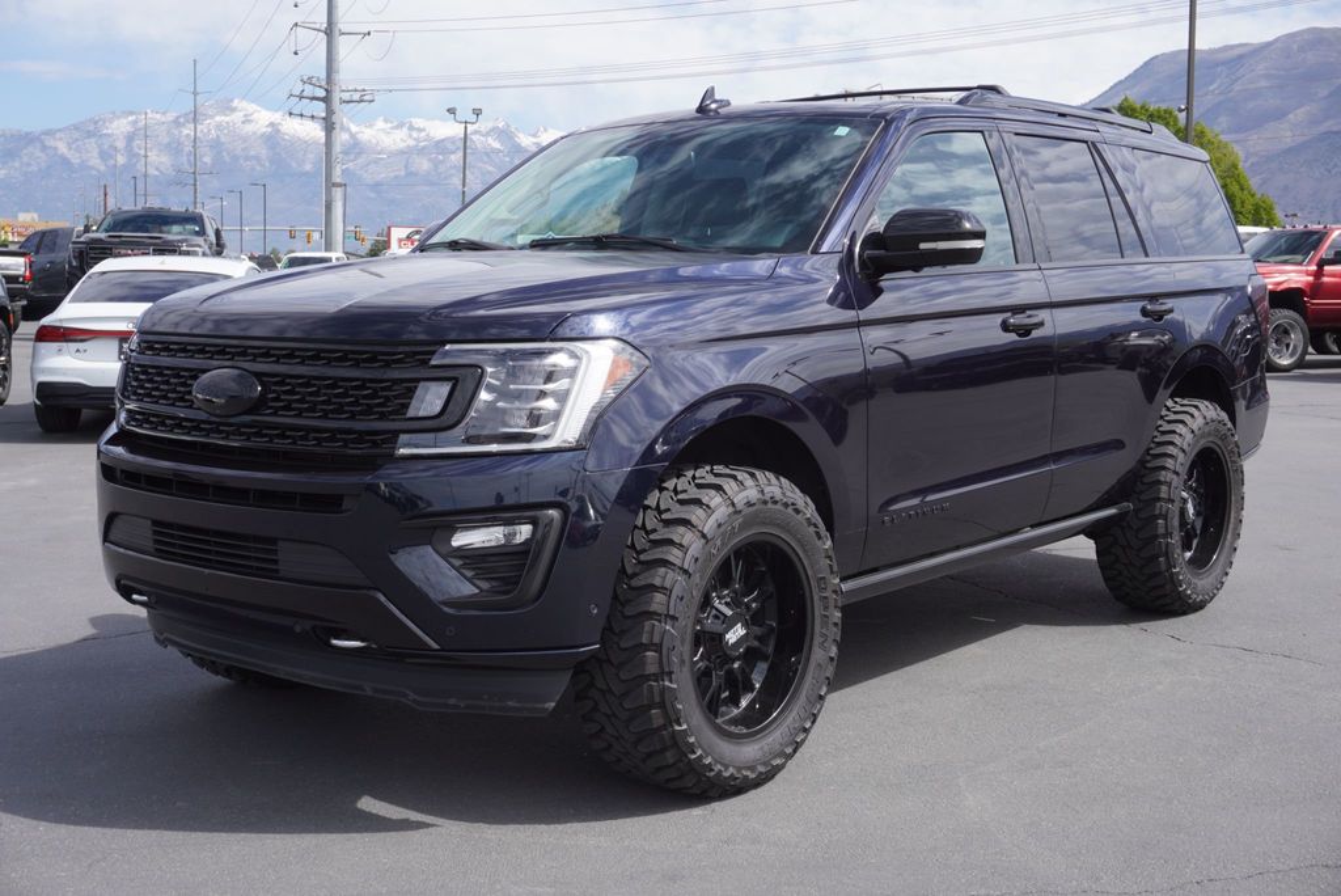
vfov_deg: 30.9
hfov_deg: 44.9
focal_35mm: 44
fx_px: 1621
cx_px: 670
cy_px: 448
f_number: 8
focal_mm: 29
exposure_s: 1/200
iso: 100
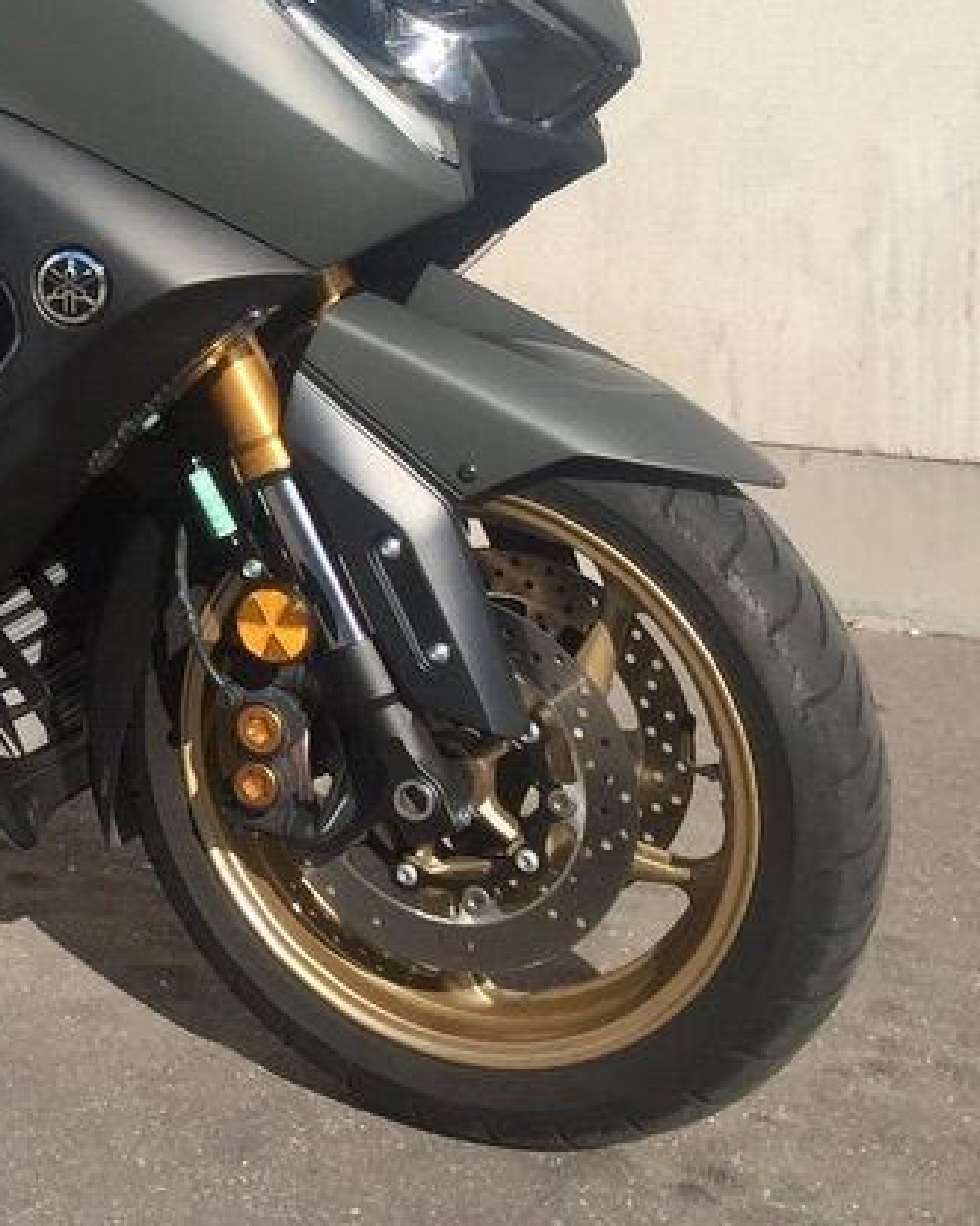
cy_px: 115
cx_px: -228
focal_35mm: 70
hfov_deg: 20.3
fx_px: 2539
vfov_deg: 26.2
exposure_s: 1/2326
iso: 32
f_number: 2.2
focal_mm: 4.15
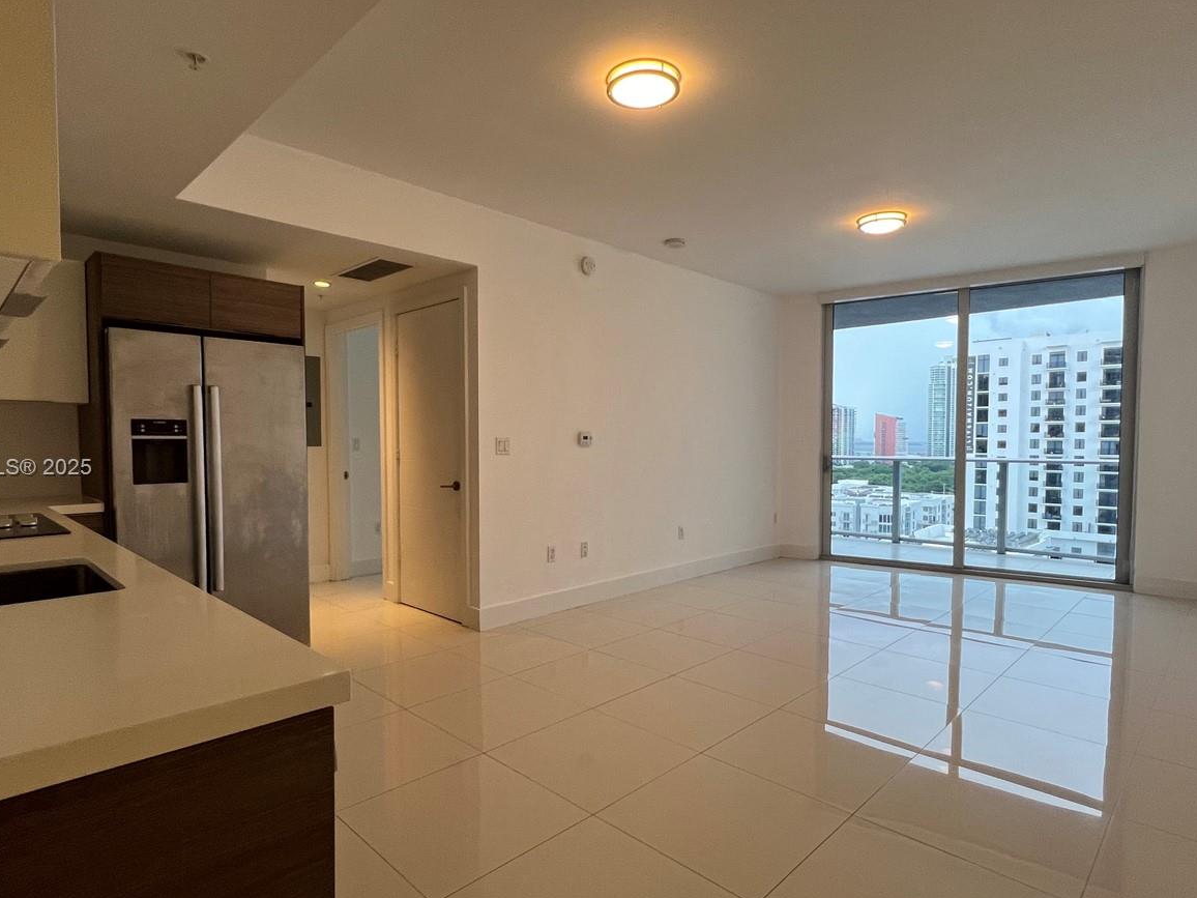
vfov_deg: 71.6
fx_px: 622
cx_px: 589
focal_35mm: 18
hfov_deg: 87.7
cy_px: 469
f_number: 1.8
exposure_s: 1/120
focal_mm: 1.57
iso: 125
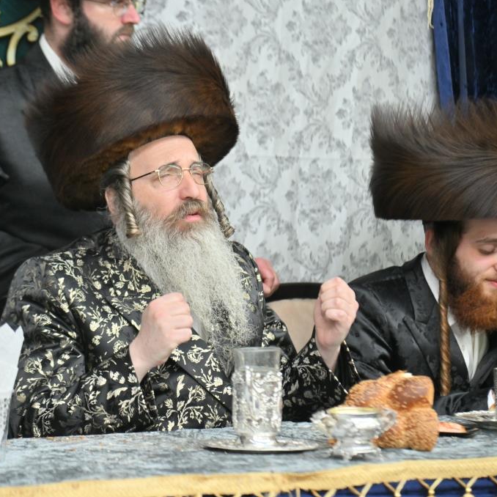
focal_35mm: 154
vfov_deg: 11.3
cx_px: 170
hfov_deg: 11.3
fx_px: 2502
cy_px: 247
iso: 640
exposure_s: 1/160
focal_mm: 120
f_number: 4
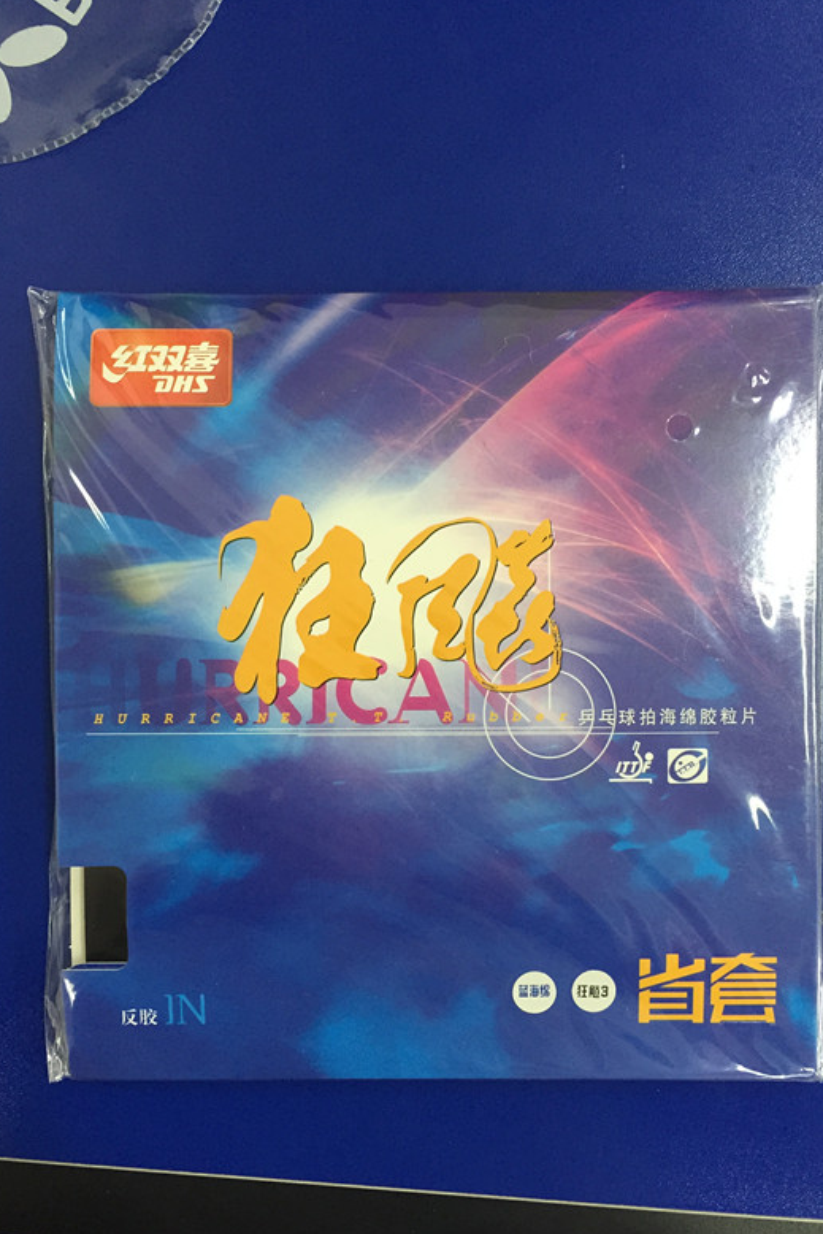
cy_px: 630
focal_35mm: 31
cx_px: 439
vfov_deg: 60.3
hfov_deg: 42.3
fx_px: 1062
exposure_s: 1/30
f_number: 2.2
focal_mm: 4.15
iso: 125
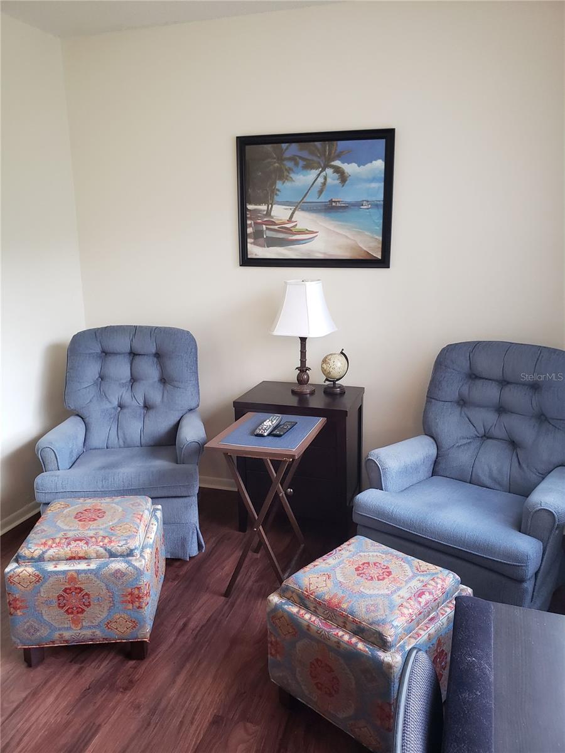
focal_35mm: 26
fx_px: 566
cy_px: 376
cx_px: 282
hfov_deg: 53.1
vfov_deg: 67.3
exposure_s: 1/30
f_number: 2.4
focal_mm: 4.3
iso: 250
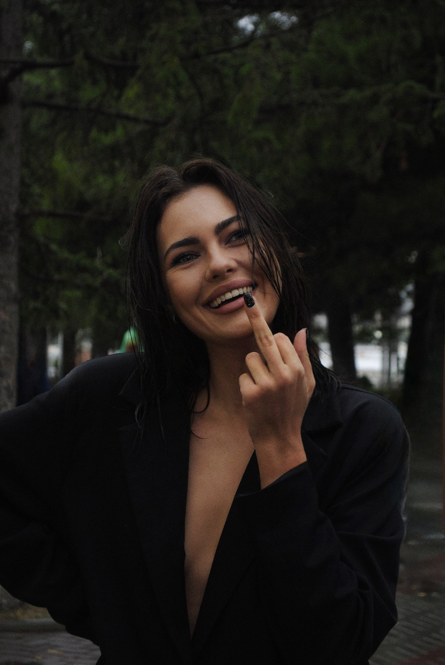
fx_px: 1525
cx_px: 222
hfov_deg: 16.6
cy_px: 332
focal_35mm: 82
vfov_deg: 24.6
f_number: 7.1
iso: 400
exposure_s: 1/200
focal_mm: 55
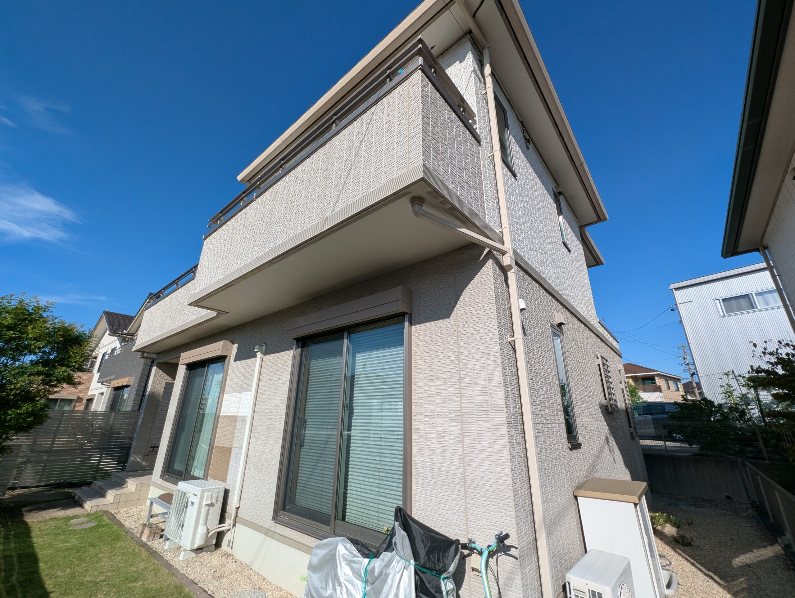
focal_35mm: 13
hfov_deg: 106.1
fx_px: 299
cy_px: 299
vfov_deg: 90.1
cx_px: 398
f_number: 2.2
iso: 46
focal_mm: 1.95
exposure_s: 1/1969
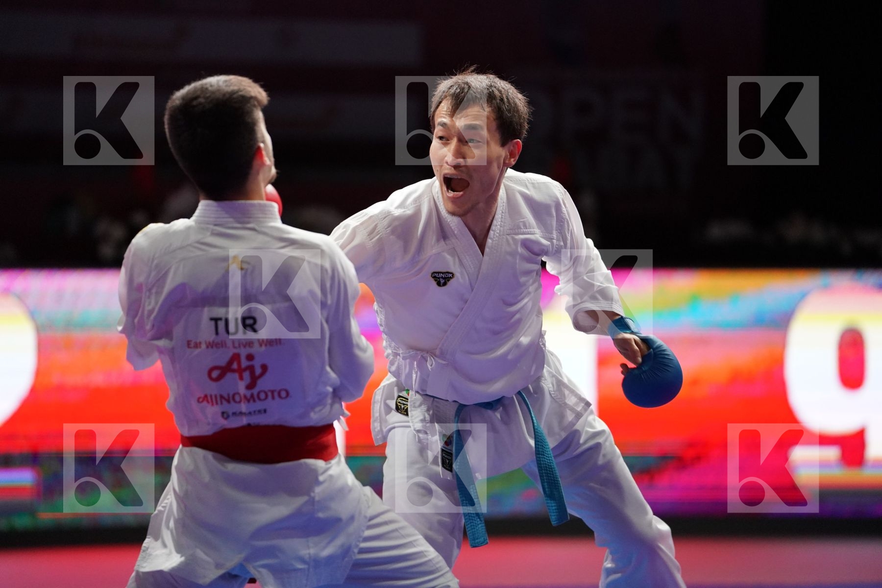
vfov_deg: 6.9
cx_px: 441
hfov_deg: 10.4
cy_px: 294
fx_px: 4851
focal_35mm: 198
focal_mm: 198
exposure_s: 1/1000
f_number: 2.8
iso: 4000
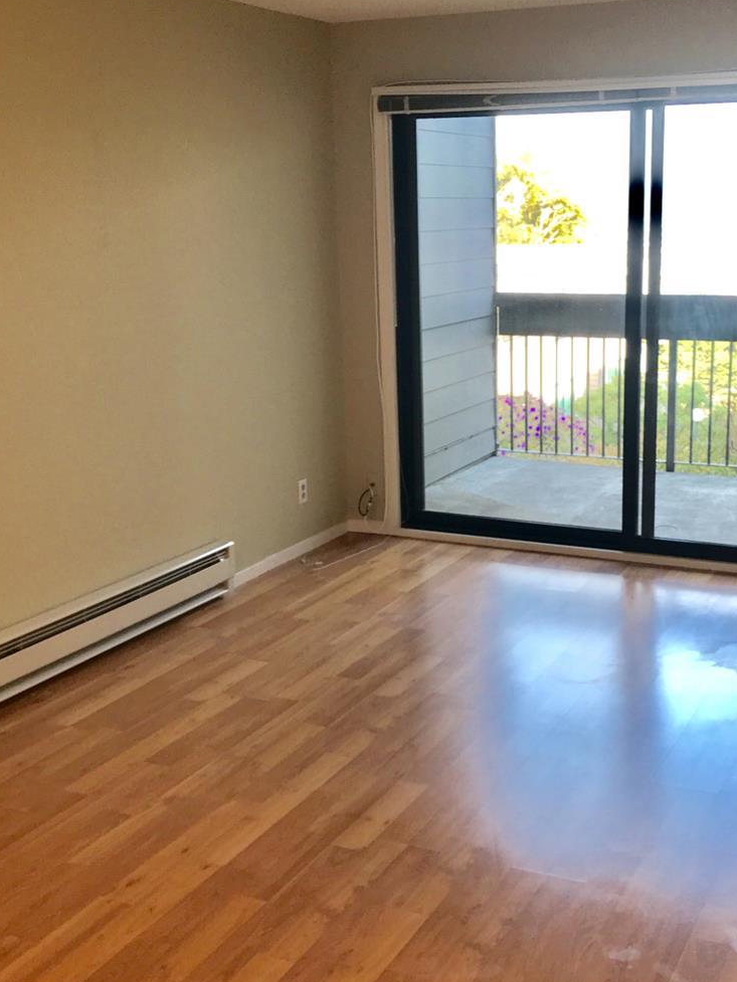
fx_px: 1220
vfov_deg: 43.8
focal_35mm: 43
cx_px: 476
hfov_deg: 33.4
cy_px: 470
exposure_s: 1/60
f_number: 1.8
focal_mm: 3.99
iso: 25
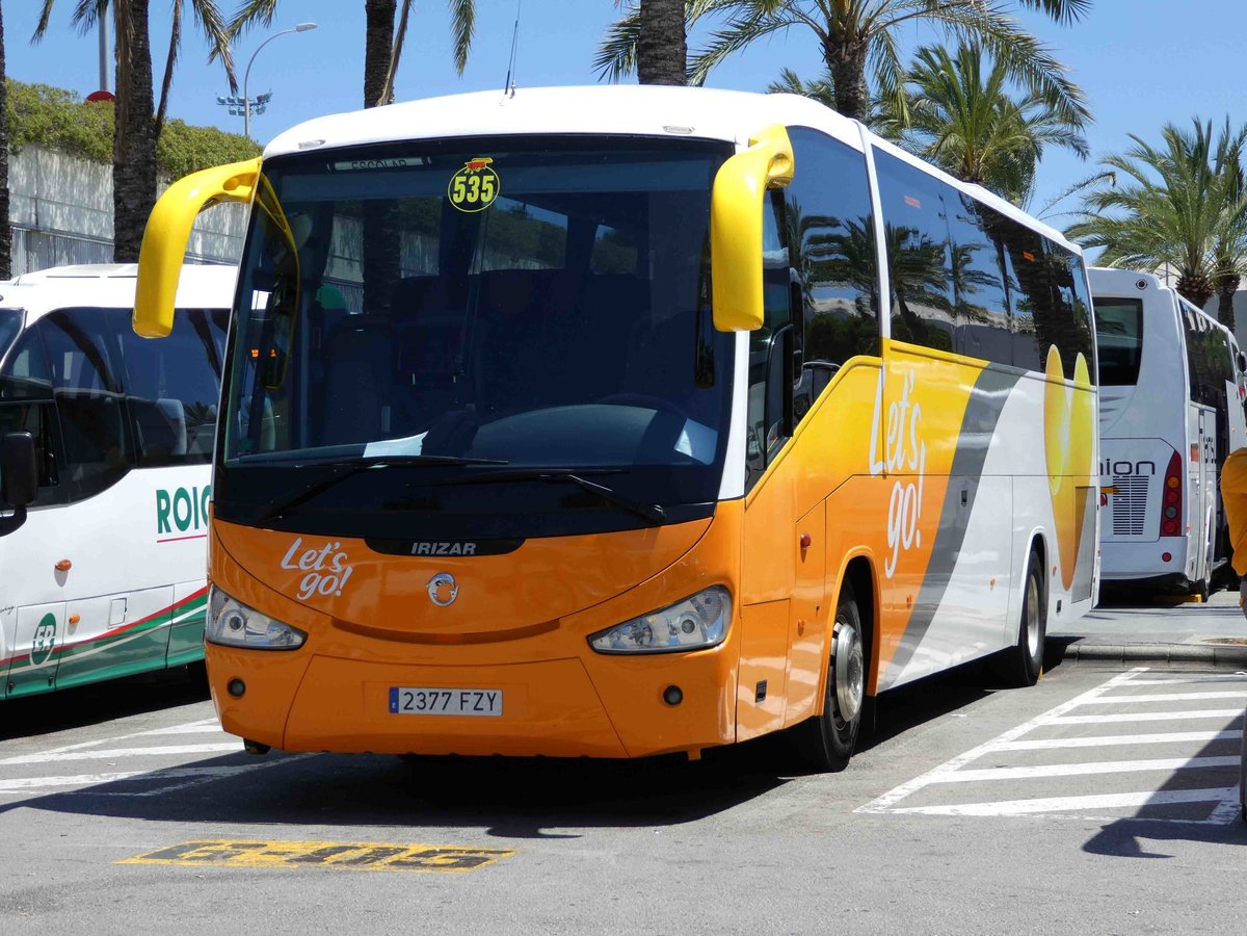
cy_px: 468
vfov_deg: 19.9
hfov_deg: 26.3
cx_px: 624
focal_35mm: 74
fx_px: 2666
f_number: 4.6
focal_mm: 13.2
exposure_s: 1/320
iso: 80
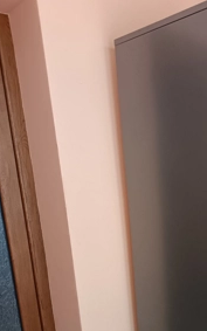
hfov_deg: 34.2
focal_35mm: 36
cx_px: 167
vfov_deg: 53.1
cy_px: 215
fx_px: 325
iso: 2822
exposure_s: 1/24
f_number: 1.75
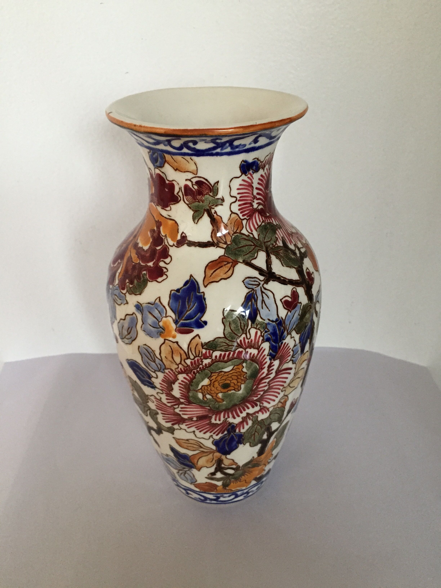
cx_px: 220
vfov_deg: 61.7
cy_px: 294
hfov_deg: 48.2
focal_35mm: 29
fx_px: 493
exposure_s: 1/30
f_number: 2.2
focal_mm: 4.15
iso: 160
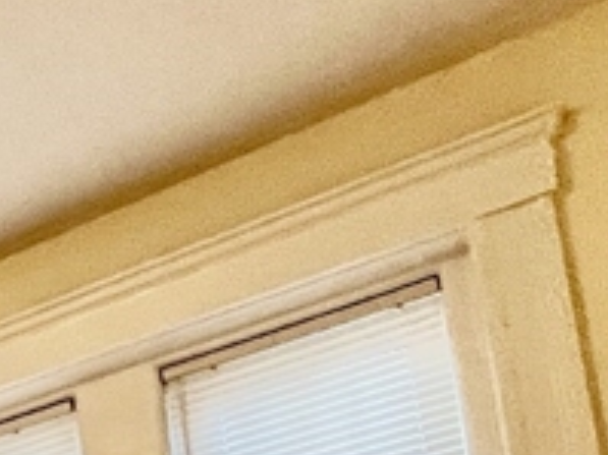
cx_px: -623
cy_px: 818
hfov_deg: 18.4
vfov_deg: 17.7
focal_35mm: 67
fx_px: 1176
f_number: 1.8
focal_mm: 1.57
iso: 200
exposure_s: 1/120
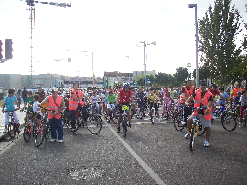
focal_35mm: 37
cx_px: 124
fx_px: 264
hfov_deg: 50.1
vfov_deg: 38.7
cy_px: 92
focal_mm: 6.2
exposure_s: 1/577
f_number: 2.8
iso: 80
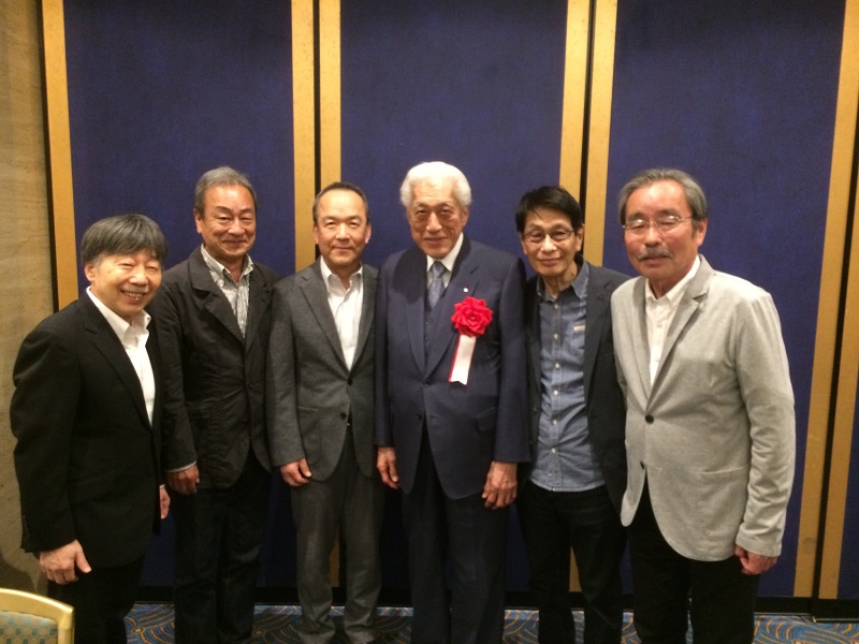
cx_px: 430
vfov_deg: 48.2
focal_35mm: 29
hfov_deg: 61.7
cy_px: 322
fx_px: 720
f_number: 2.2
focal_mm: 4.15
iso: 250
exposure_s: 1/15
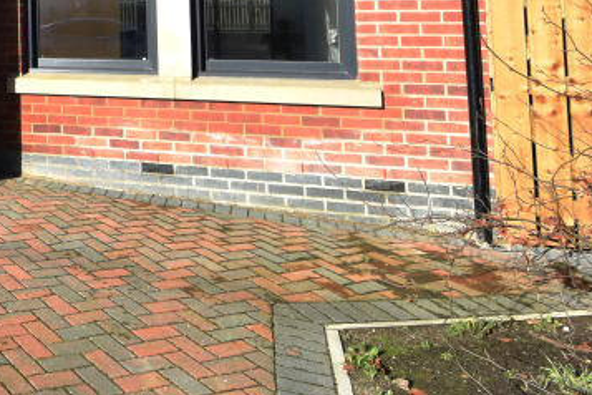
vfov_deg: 28.2
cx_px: -90
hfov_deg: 36.7
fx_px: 707
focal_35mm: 43
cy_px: -47
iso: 125
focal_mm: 10
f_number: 8
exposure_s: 1/250
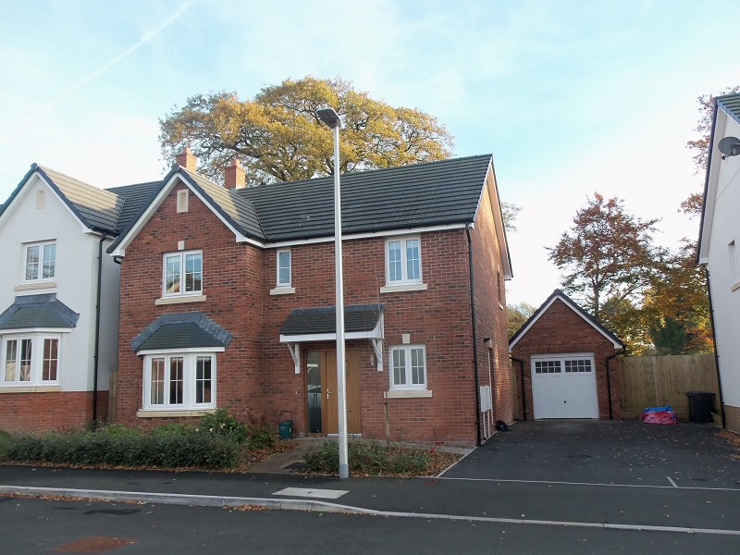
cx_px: 370
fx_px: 599
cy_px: 278
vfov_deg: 49.7
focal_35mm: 28
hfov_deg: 63.4
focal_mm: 5.1
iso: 64
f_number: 3.3
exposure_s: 1/100
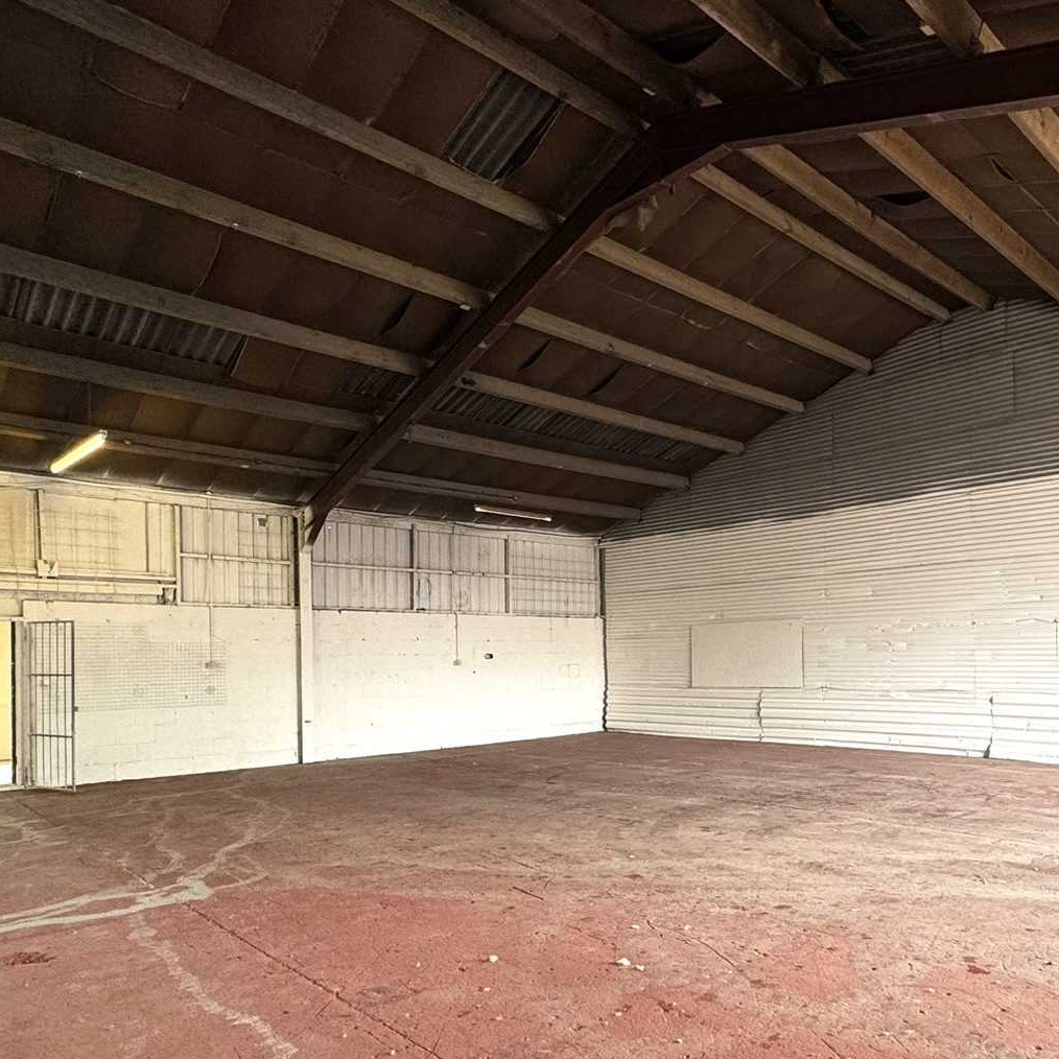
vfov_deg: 62.0
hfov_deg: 61.8
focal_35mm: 25
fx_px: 865
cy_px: 668
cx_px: 682
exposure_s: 1/100
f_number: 2.2
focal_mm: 2.22
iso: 160
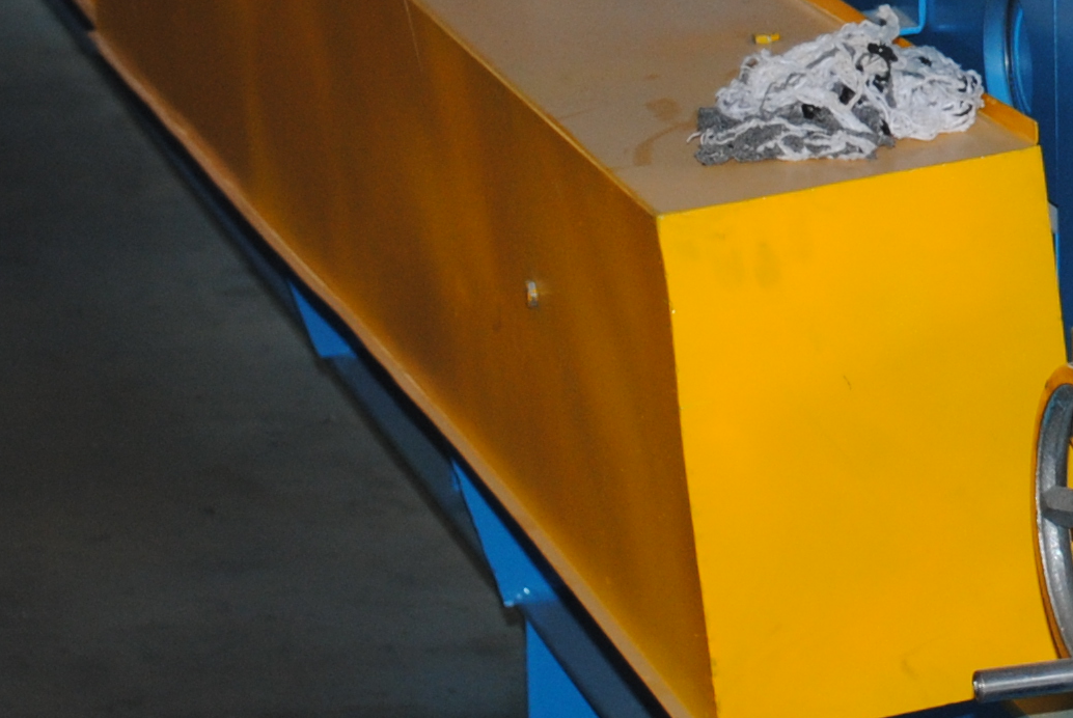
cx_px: 1062
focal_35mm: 191
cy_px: -81
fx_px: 5699
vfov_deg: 7.2
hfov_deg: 10.7
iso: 200
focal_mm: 34
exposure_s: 1/60
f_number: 5
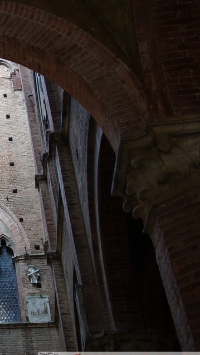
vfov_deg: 33.3
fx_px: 594
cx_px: -125
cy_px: 148
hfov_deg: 16.8
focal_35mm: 63
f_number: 2.8
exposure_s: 1/60
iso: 250
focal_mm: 32
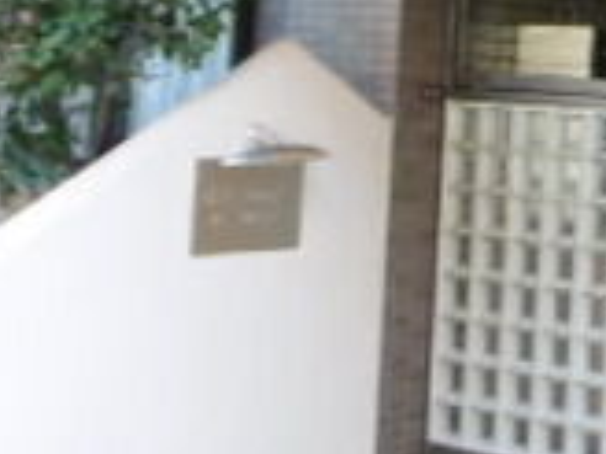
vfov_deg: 16.6
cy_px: 85
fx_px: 1541
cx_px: 794
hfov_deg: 20.3
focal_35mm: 88
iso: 160
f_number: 3.1
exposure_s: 1/60
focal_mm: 4.3
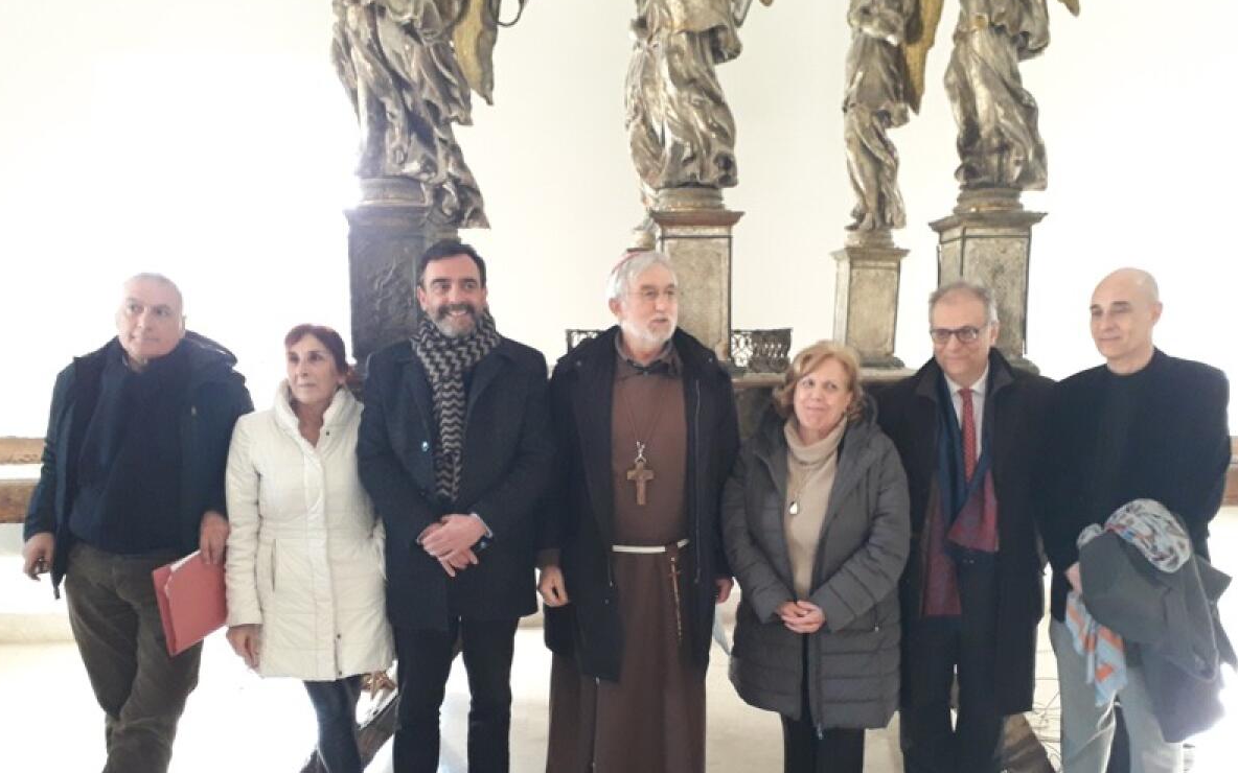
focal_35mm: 29
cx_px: 618
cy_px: 458
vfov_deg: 43.0
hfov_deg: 64.6
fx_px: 978
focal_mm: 3.6
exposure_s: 1/50
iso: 200
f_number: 1.9
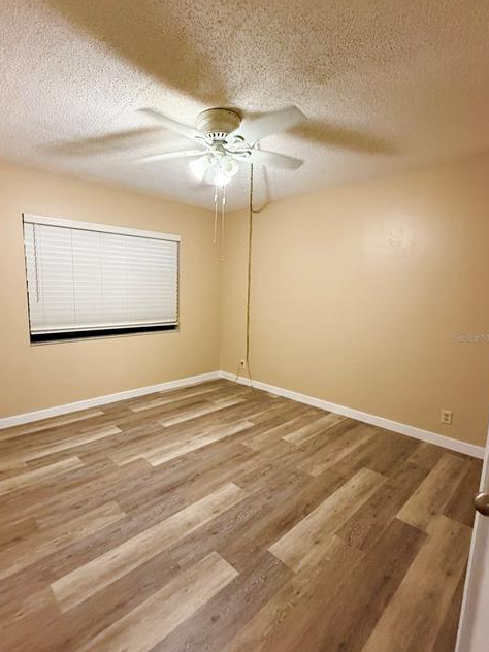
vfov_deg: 91.0
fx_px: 320
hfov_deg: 74.2
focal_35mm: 17
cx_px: 203
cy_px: 337
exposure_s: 1/120
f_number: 2.2
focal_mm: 2.22
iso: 640
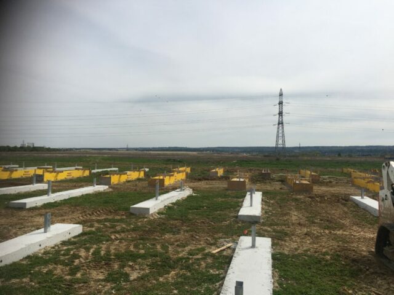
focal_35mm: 29
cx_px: 197
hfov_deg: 61.7
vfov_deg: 48.2
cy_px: 148
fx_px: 330
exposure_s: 1/3497
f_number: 2.2
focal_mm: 4.15
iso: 25
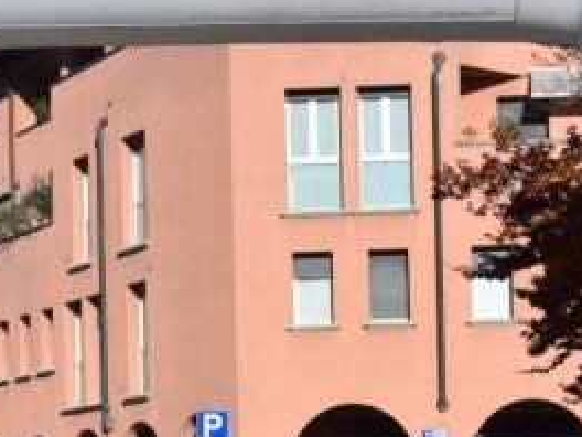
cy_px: 497
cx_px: 320
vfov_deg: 11.8
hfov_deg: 16.0
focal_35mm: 123
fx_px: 2068
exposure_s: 1/400
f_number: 10
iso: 200
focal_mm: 22
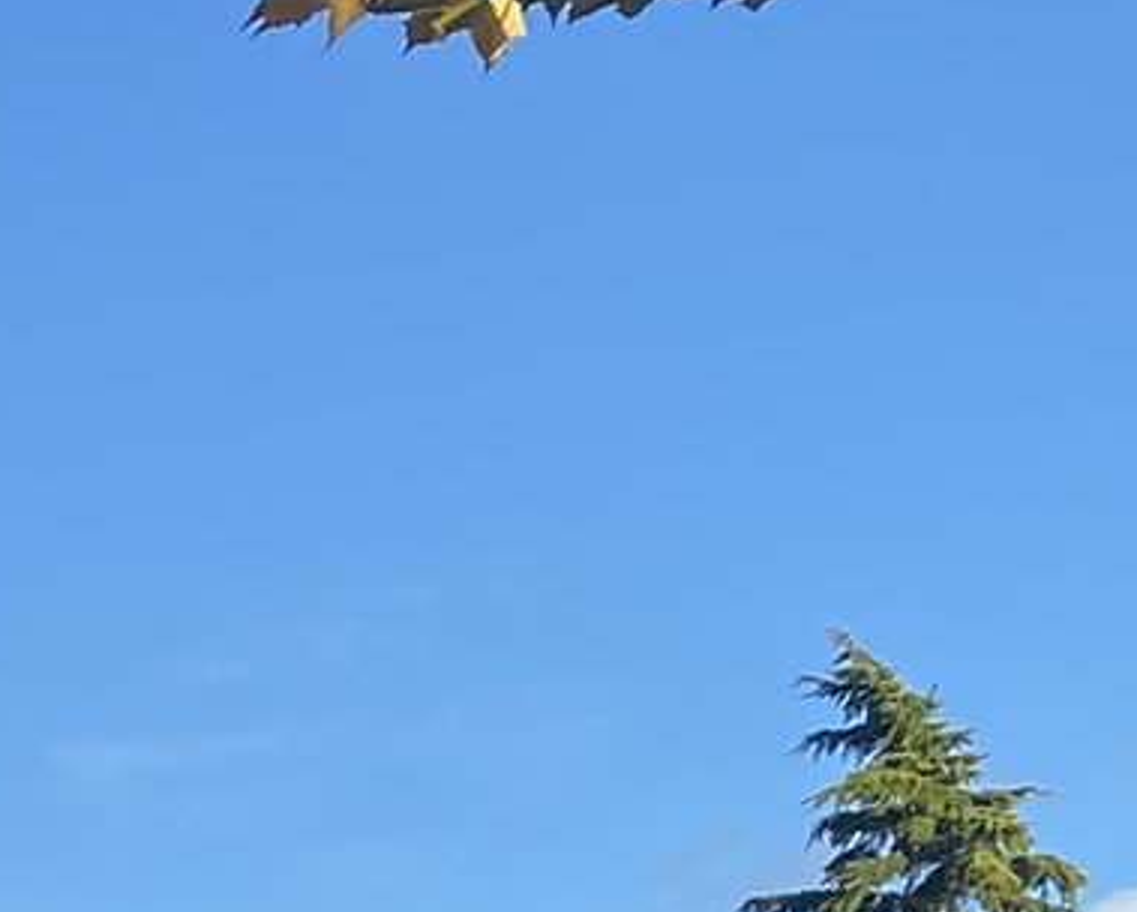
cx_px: -1383
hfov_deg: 12.0
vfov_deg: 10.3
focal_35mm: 137
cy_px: 1908
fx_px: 4615
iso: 32
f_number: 1.8
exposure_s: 1/1961
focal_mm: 4.25
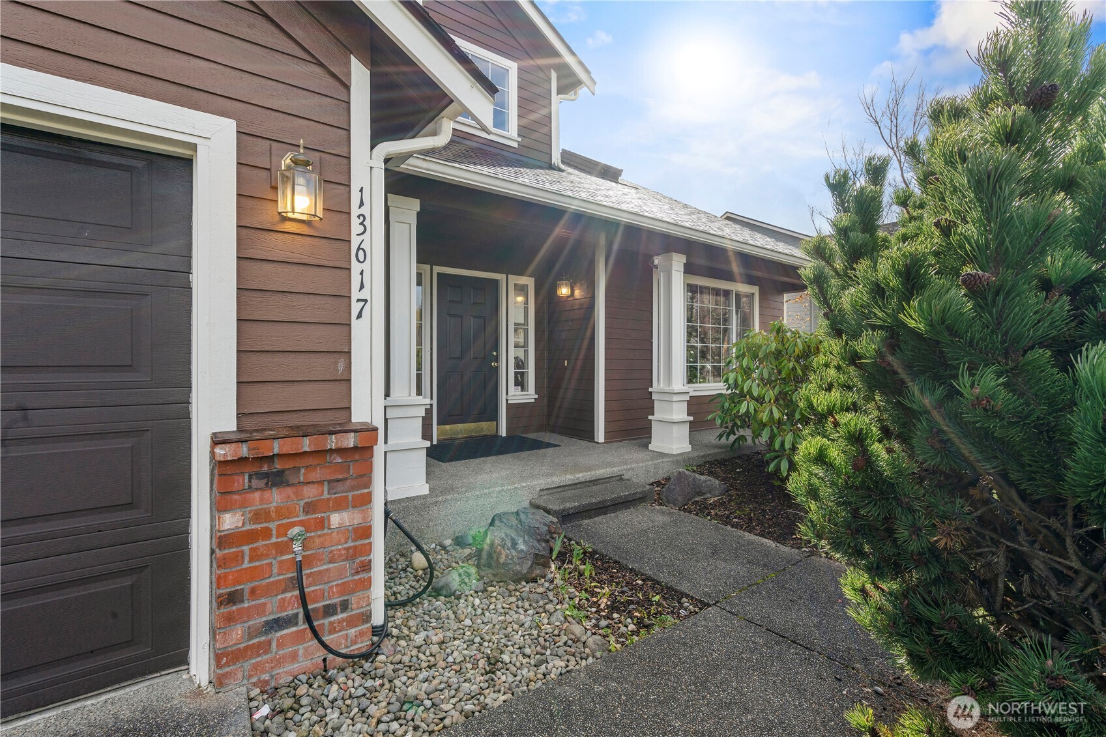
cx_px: 553
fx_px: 491
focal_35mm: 16
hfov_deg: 96.7
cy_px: 368
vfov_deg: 73.7
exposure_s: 1/80
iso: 200
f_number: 13
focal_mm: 16
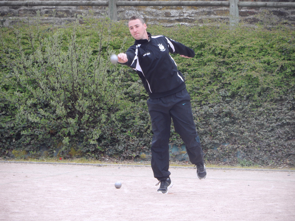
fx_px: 1790
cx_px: 148
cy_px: 110
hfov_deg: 9.4
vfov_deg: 7.1
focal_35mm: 210
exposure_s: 1/180
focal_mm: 34.8
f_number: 4.6
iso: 100
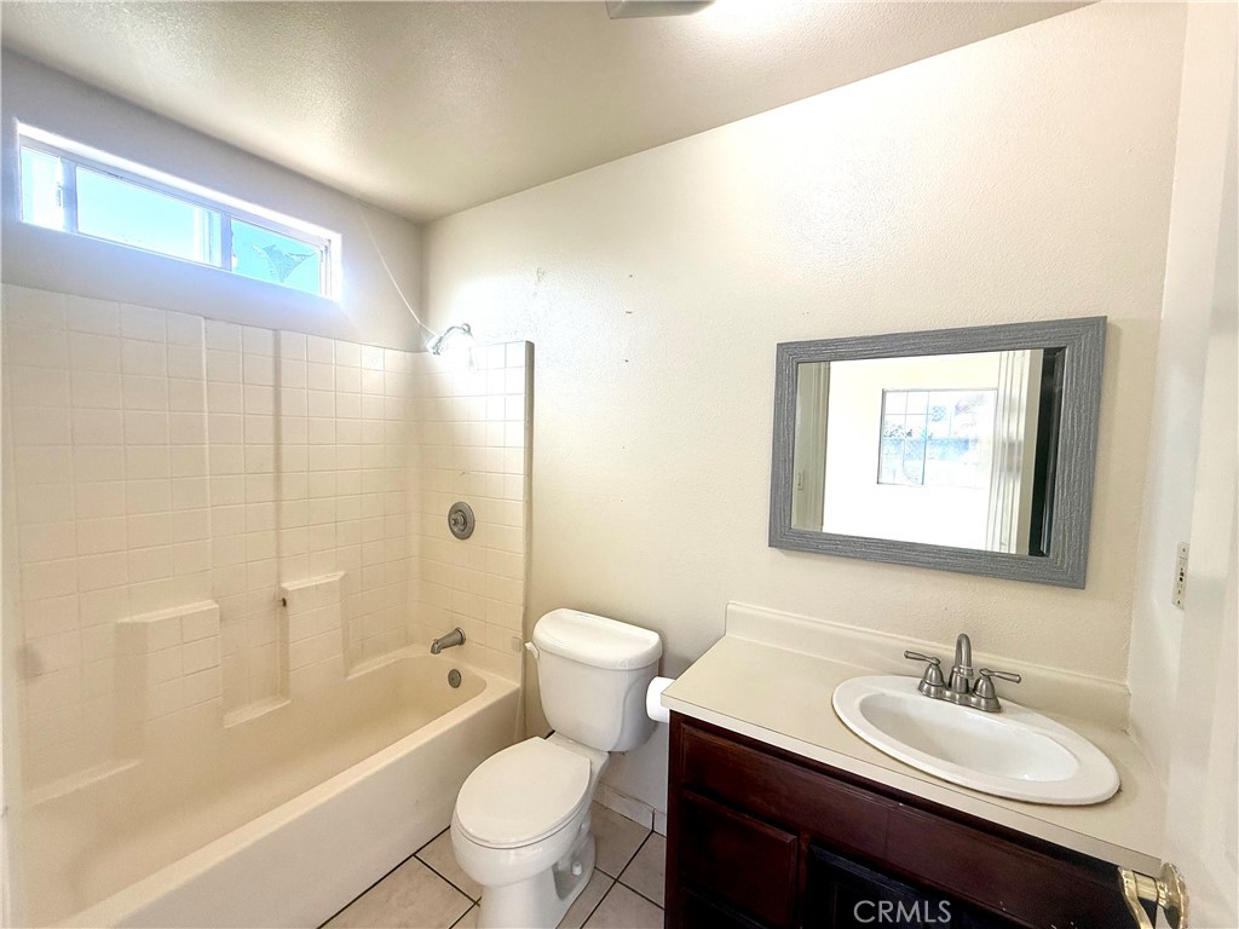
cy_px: 464
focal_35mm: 14
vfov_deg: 85.7
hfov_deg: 102.1
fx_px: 501
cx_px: 620
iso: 64
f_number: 2.2
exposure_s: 1/124
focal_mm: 2.22
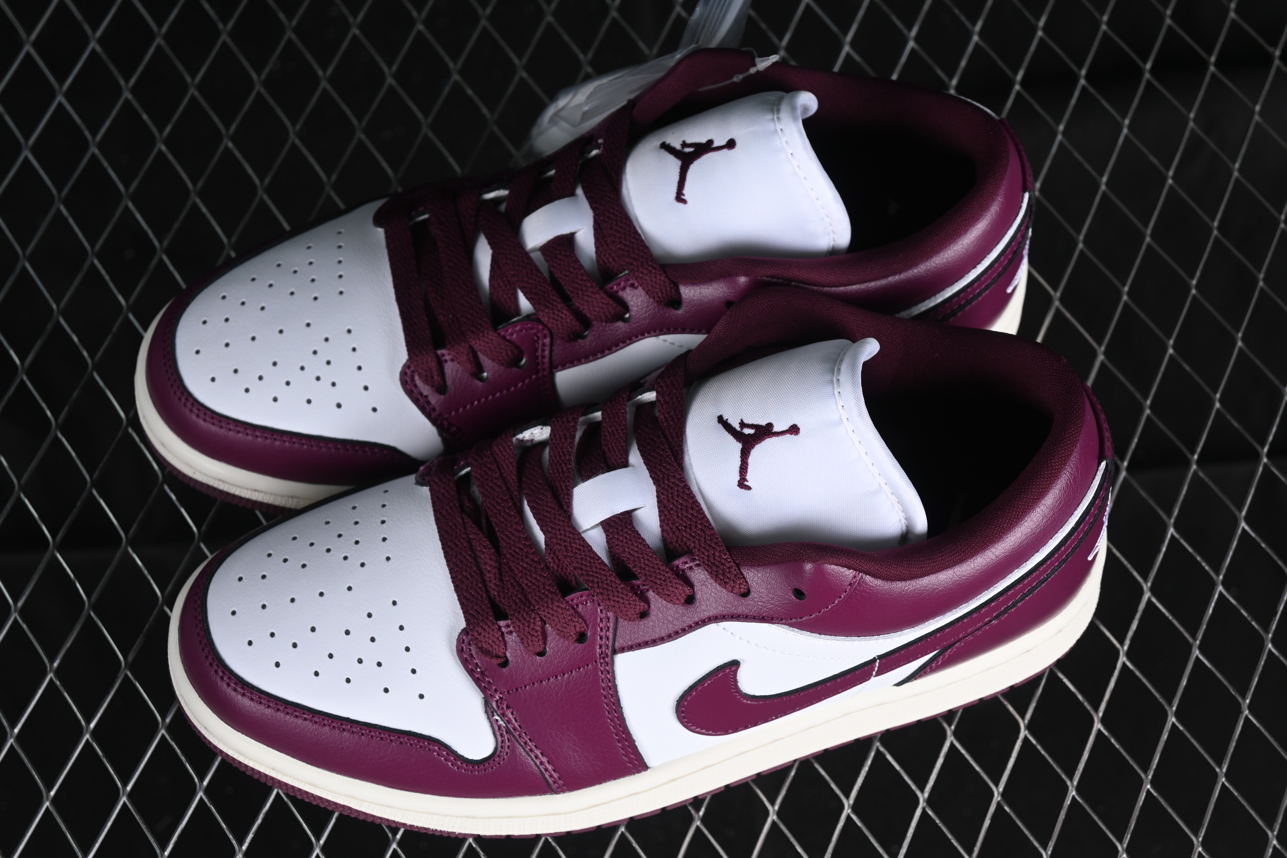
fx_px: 2681
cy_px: 429
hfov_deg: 27.0
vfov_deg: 18.2
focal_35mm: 75
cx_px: 644
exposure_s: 1/80
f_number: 7.1
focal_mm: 50
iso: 160
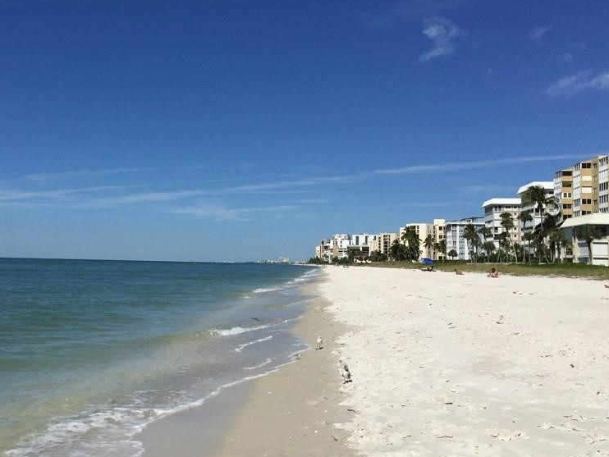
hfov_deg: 46.1
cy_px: 232
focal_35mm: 40
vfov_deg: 36.0
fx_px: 704
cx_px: 209
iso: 32
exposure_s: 1/5650
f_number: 2.2
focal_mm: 4.15
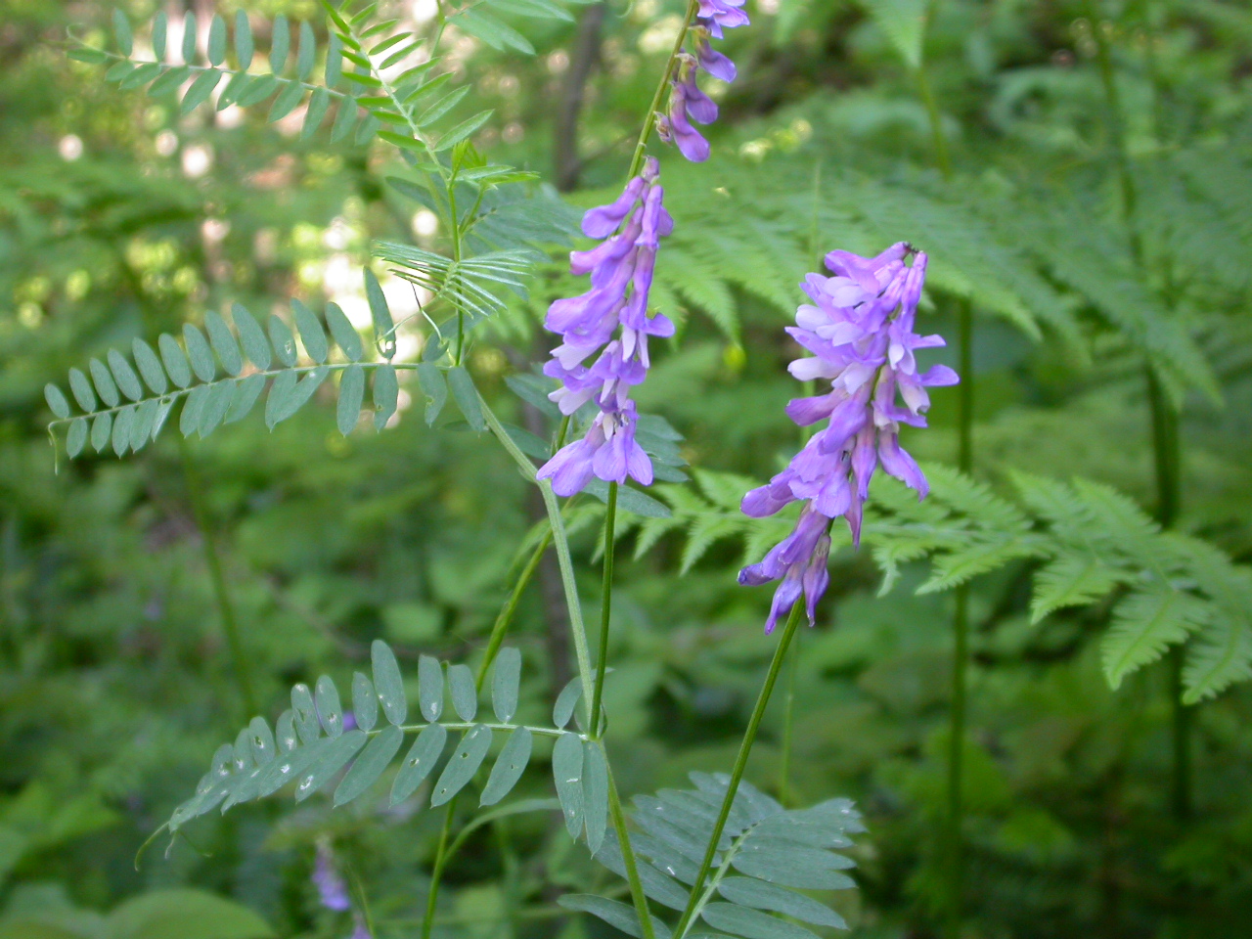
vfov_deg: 27.5
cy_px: 470
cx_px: 626
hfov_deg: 36.2
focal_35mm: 53
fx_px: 1917
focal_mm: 11.1
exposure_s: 1/56.4
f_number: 2.9
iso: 100
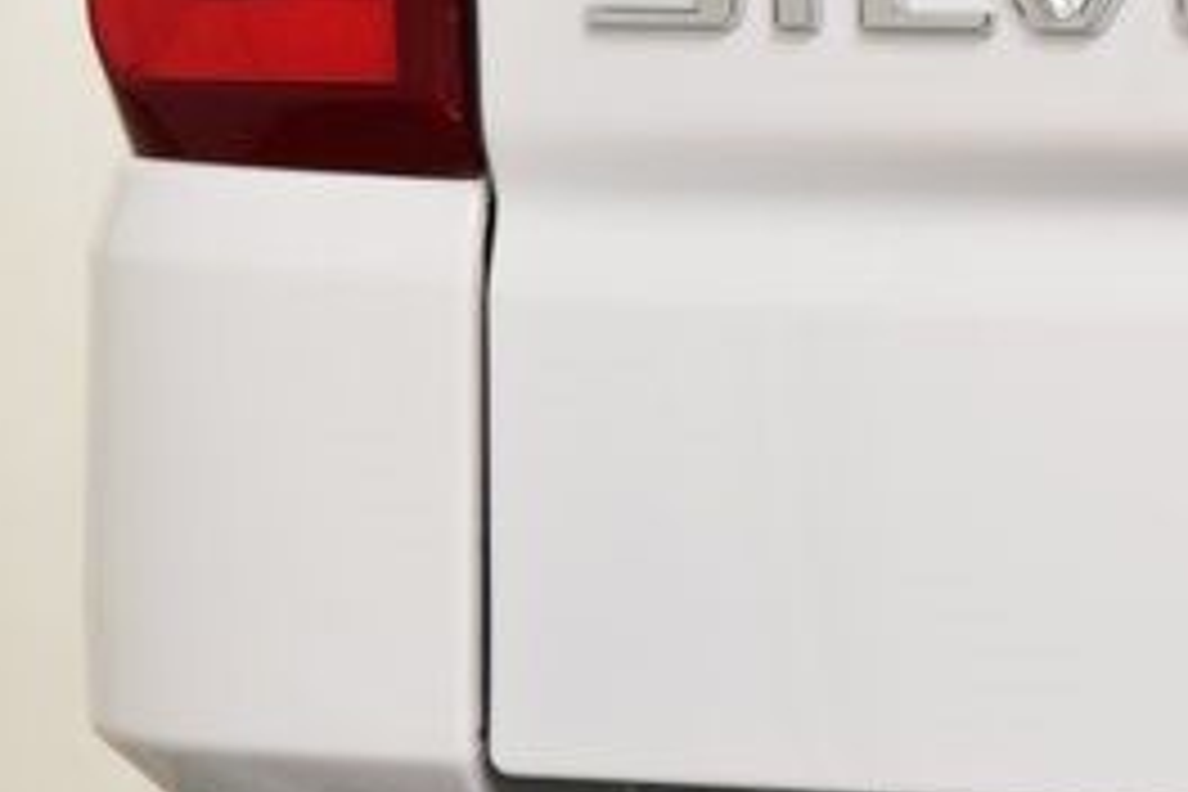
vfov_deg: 5.4
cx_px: 1188
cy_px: 11
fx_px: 8414
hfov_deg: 8.0
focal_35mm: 255
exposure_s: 1/60
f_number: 8
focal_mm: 70
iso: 1400
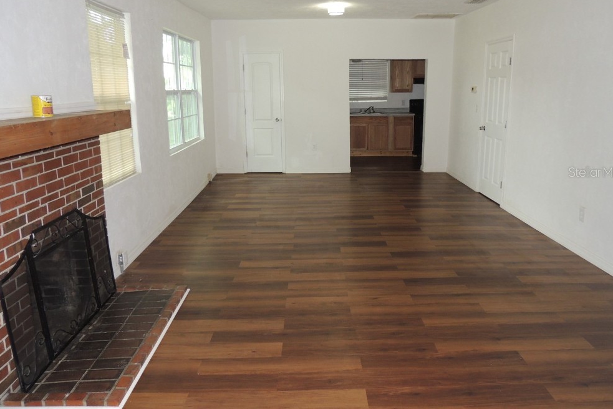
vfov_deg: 49.3
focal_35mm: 26
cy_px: 172
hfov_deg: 69.4
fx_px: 443
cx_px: 308
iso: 200
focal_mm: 4.3
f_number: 3
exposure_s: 1/30
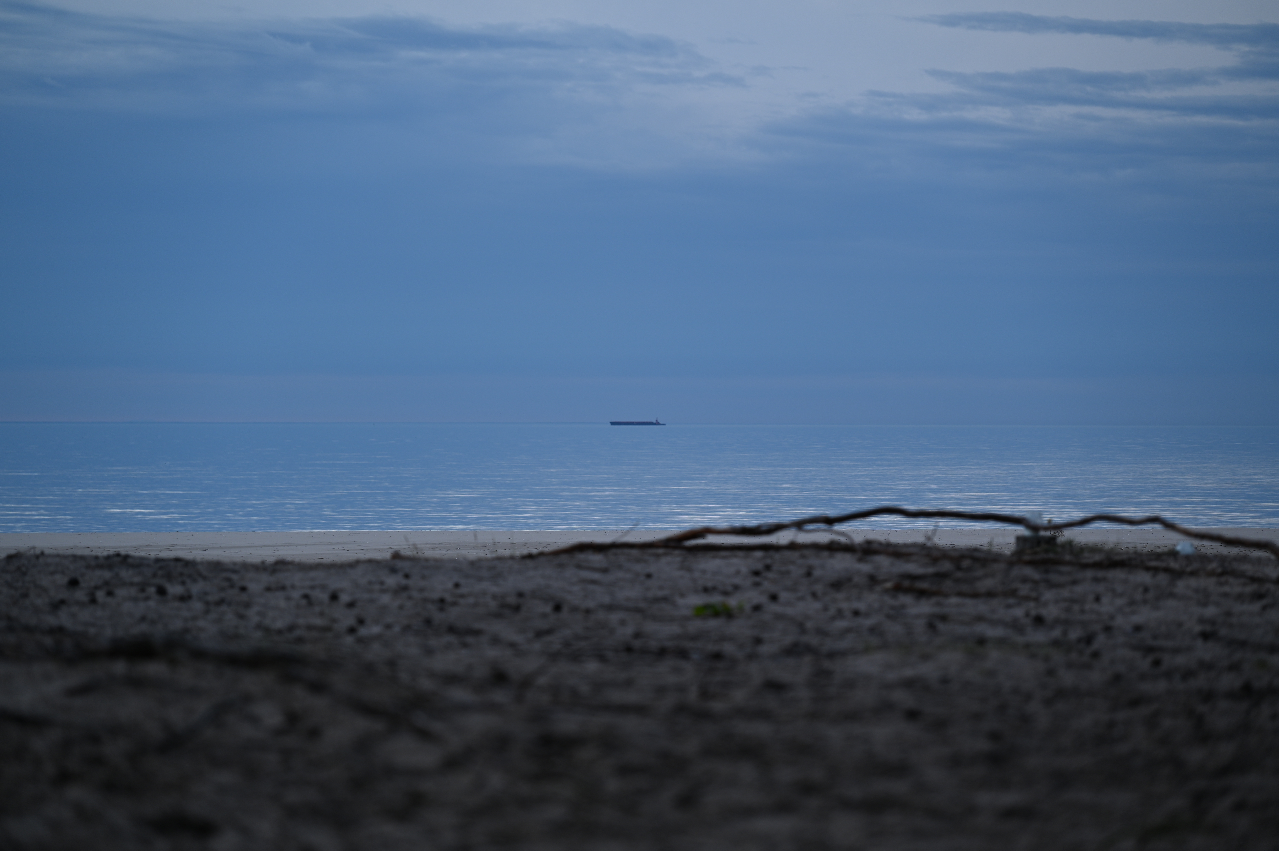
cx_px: 640
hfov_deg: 17.8
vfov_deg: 11.9
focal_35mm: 115
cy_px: 426
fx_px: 4083
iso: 140
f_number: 4
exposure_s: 1/100
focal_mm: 115
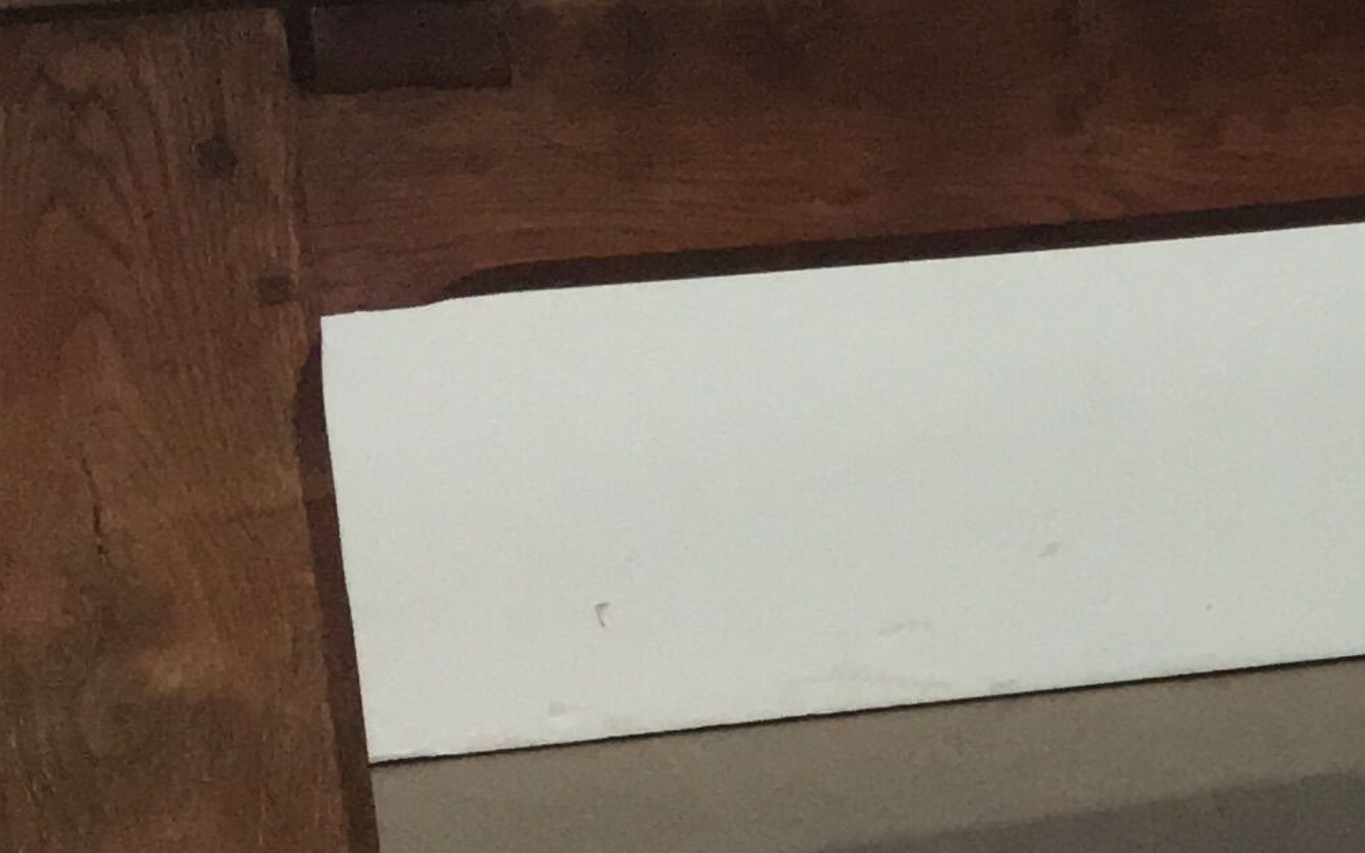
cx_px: 2068
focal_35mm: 124
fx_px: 4613
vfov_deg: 10.5
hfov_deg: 15.5
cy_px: 913
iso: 125
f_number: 2.2
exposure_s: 1/33
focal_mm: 4.15
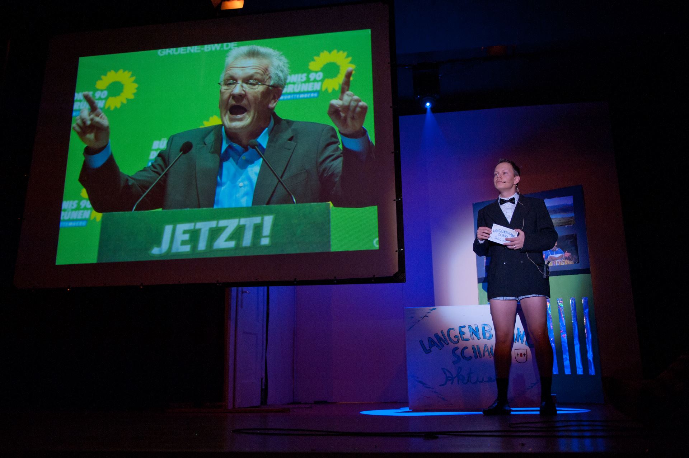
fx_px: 593
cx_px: 344
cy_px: 229
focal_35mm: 31
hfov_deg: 60.3
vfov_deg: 42.3
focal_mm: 31
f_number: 2.8
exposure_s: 1/200
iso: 1600
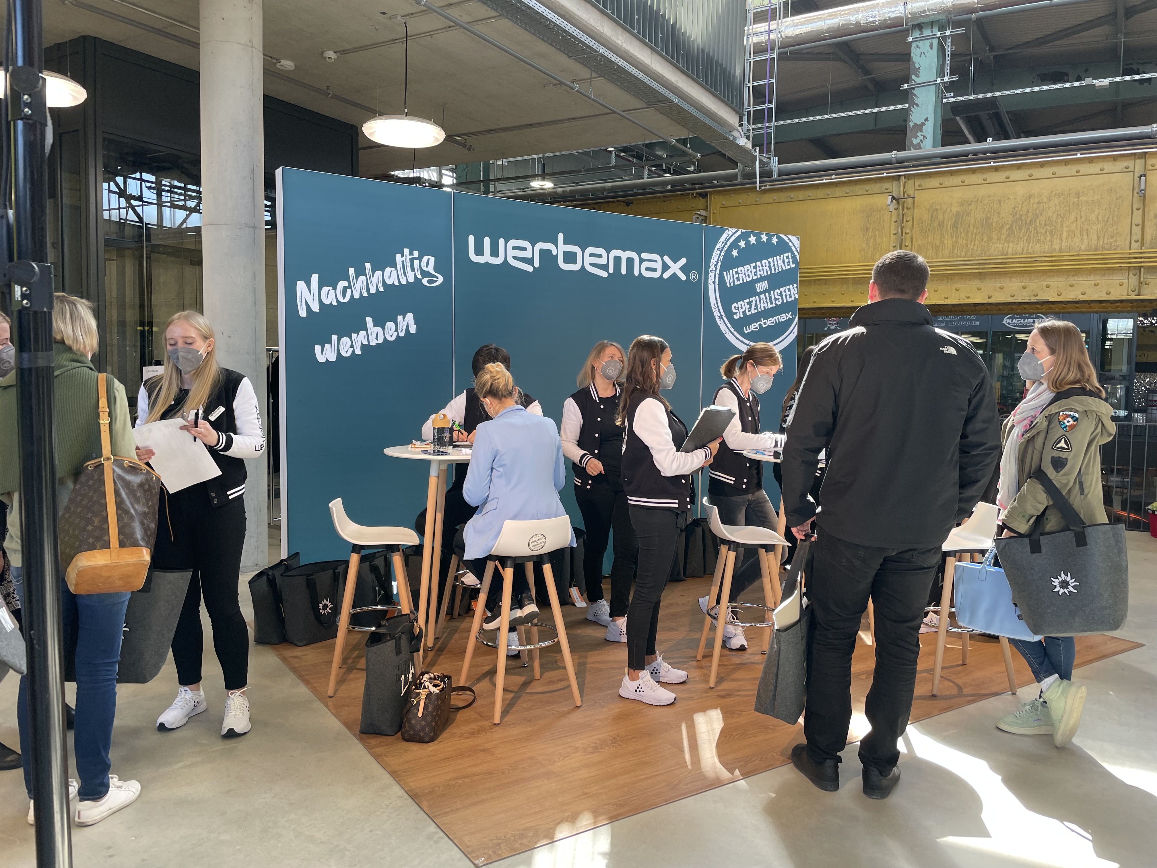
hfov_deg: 67.3
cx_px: 578
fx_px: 869
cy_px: 434
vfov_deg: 53.1
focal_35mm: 26
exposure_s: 1/121
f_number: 1.6
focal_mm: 4.2
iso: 64
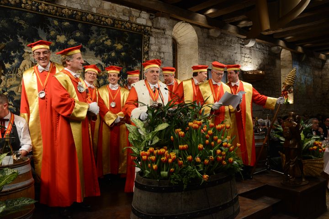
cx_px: 164
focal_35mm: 29
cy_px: 110
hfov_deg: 63.7
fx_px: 265
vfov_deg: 45.0
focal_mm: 29
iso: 1600
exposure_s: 1/60
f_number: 5.6
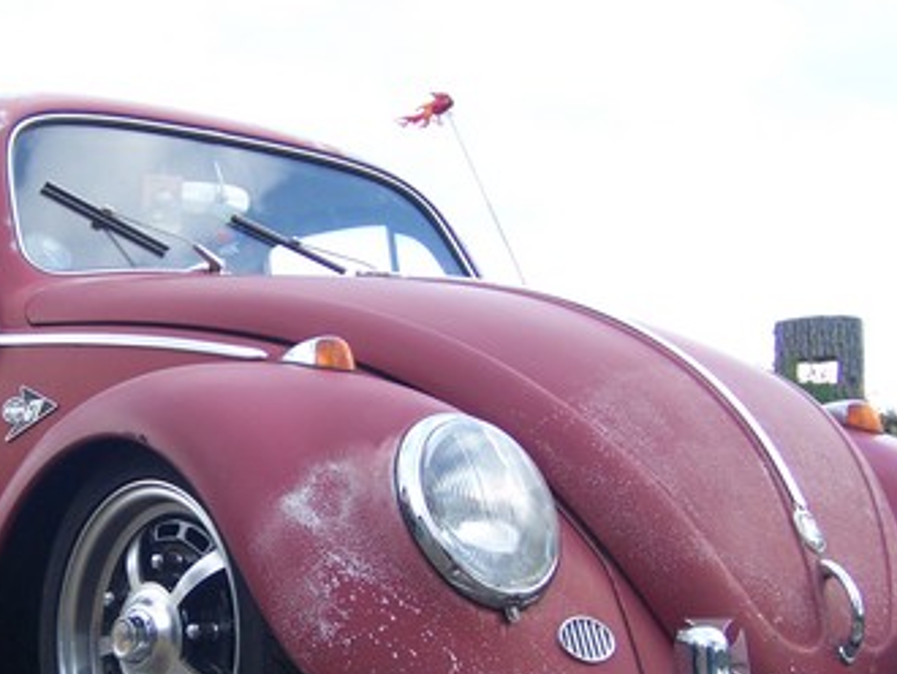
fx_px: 1945
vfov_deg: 19.6
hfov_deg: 25.5
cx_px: 182
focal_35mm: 75
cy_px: 463
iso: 80
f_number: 3.1
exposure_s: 1/80
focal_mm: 7.5
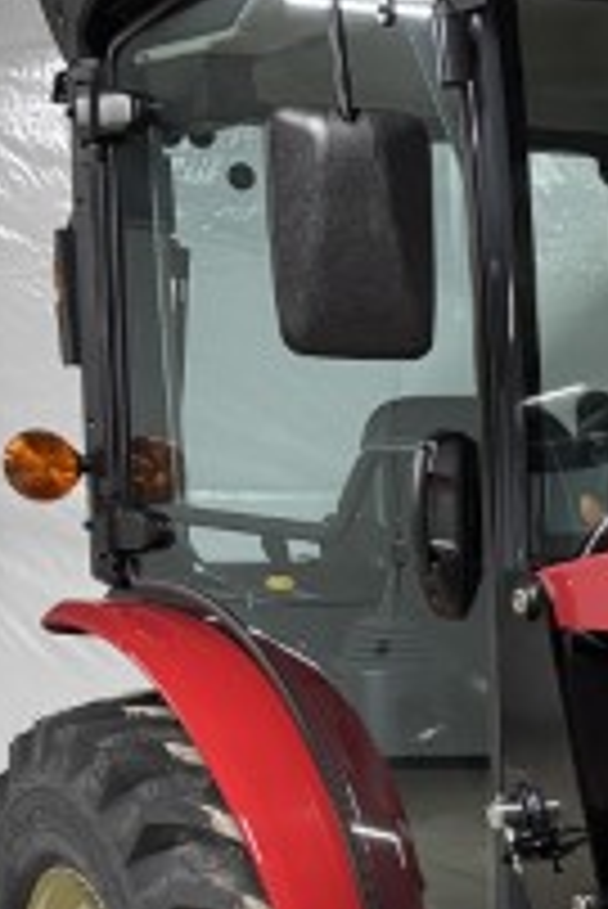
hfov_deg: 11.6
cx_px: 1193
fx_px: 2706
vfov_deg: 18.1
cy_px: 1107
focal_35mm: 107
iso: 400
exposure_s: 1/60
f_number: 1.6
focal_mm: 5.96
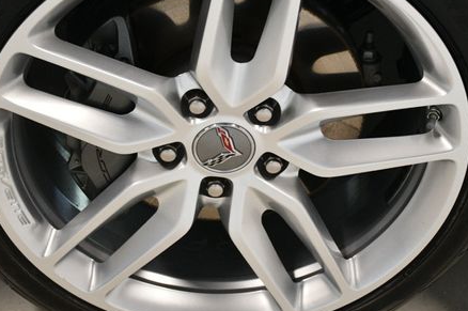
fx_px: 1273
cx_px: 224
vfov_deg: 13.9
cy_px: 134
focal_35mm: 98
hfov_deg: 20.8
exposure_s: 1/125
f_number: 4.5
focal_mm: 45
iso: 1400
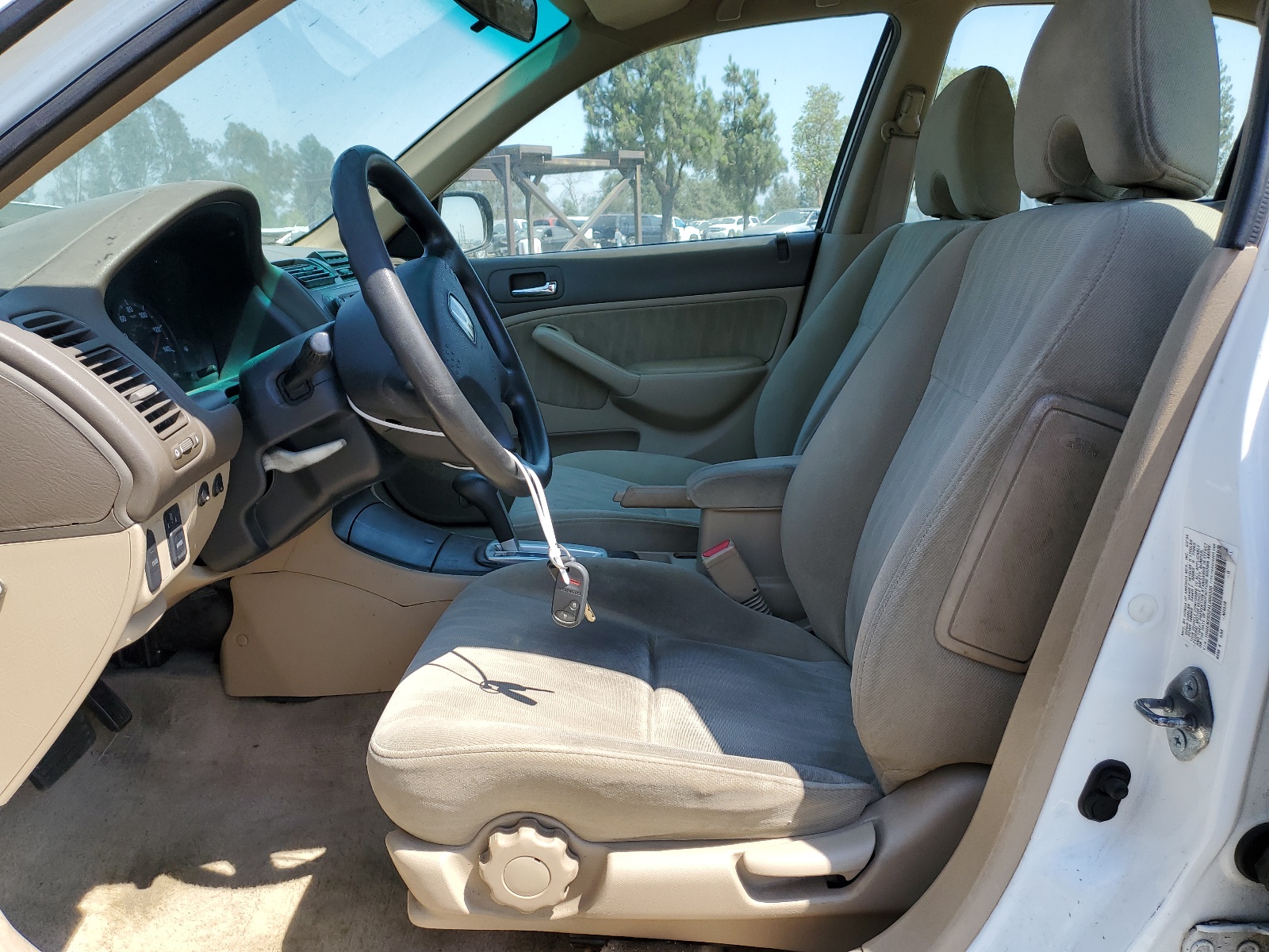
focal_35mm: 26
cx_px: 634
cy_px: 476
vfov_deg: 53.1
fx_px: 953
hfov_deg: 67.3
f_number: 1.5
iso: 50
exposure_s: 1/1111
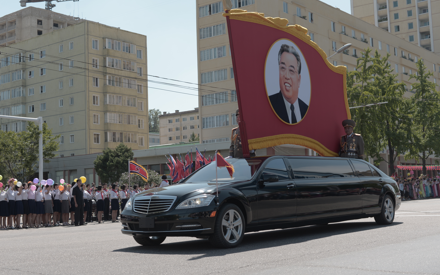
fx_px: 612
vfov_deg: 25.3
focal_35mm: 51
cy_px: 140
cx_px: 220
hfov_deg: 39.6
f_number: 5
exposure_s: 1/500
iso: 100
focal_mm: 50
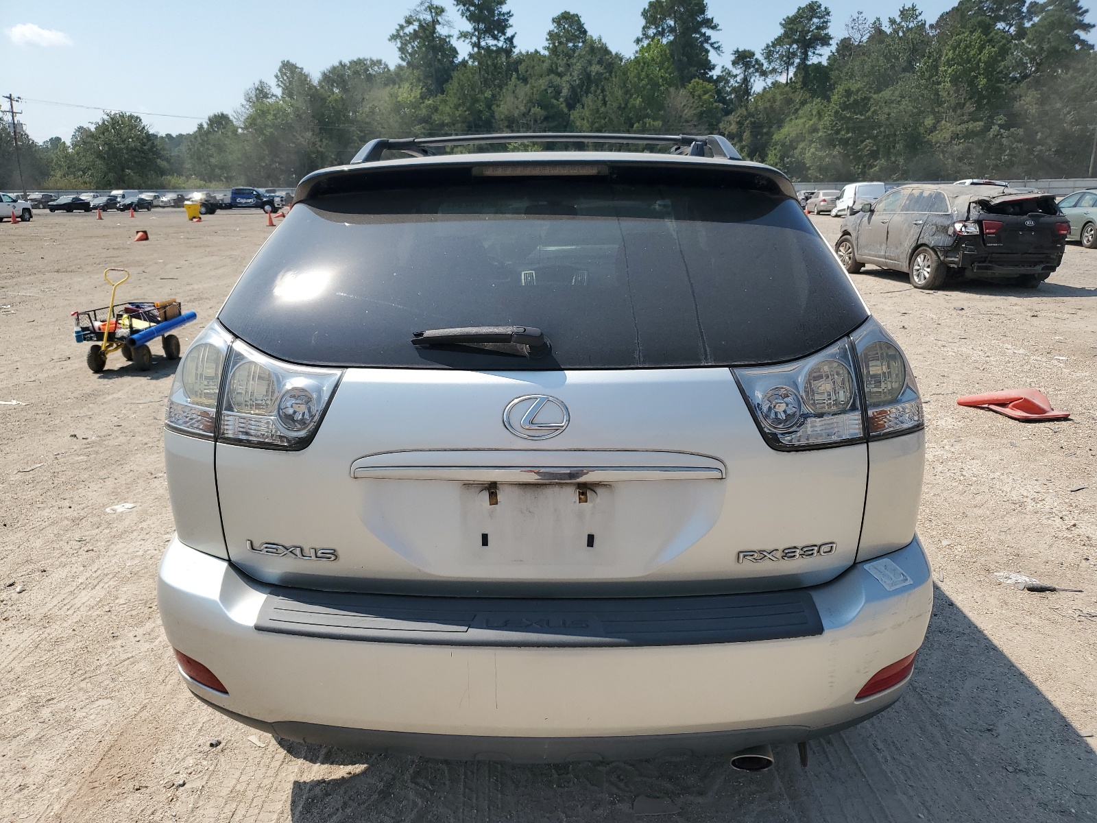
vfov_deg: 53.1
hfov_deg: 67.3
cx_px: 548
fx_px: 824
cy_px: 412
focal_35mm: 26
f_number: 1.5
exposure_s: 1/3333
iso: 50
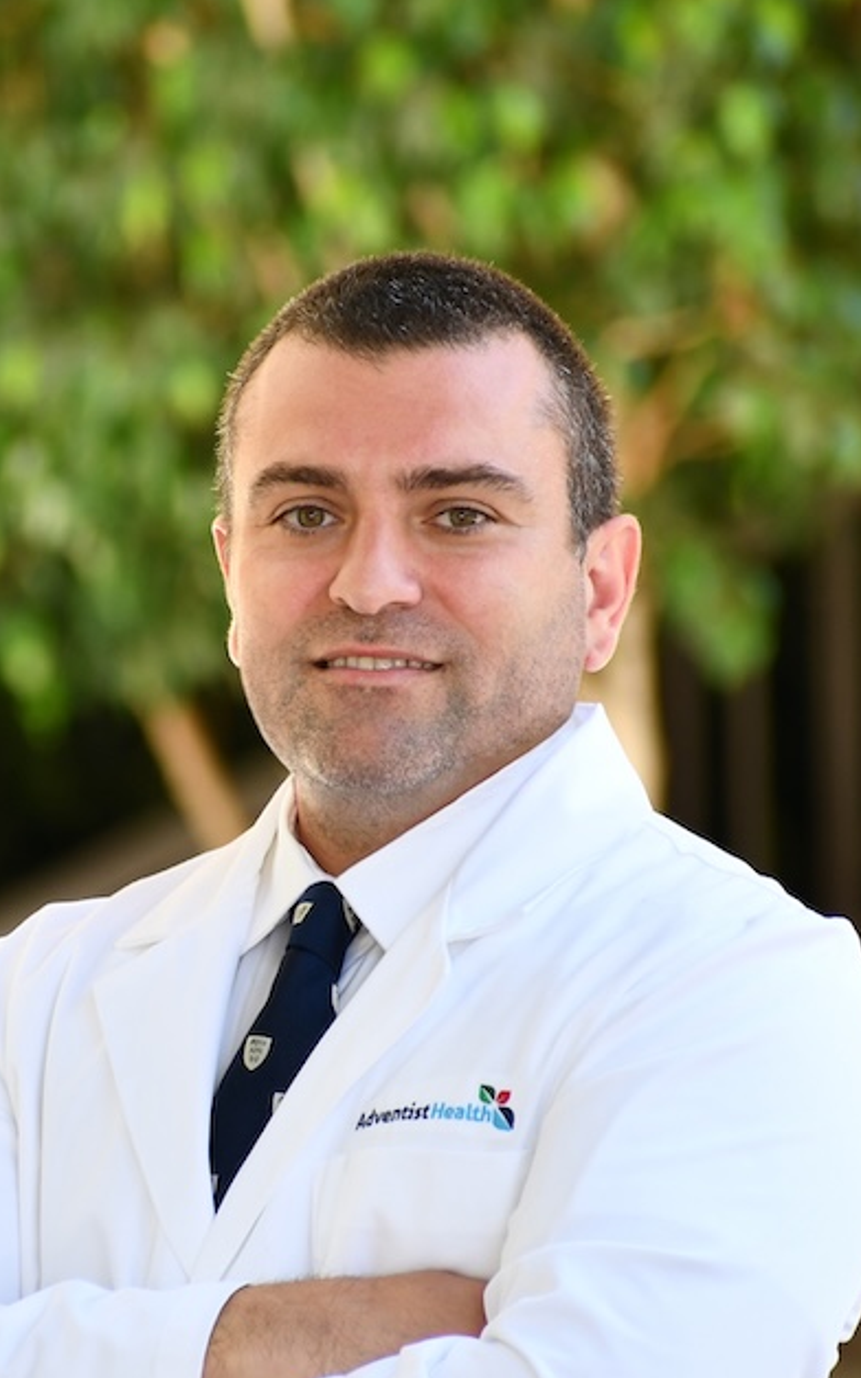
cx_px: 167
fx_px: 25261
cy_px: 833
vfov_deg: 3.1
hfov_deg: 2.0
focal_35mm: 673
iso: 200
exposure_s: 1/40
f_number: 5.6
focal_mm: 230
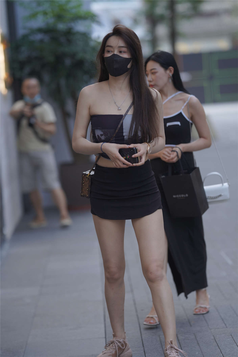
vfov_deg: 15.2
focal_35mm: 135
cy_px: 178
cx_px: 119
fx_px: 1339
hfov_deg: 10.2
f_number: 2.2
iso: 500
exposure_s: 1/400
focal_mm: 135
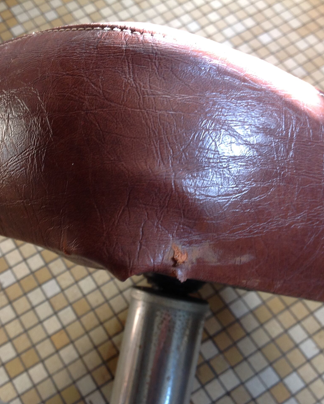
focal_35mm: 46
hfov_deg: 32.6
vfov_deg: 40.3
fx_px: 551
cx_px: 116
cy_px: 203
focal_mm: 4.28
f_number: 2.4
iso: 50
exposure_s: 1/24
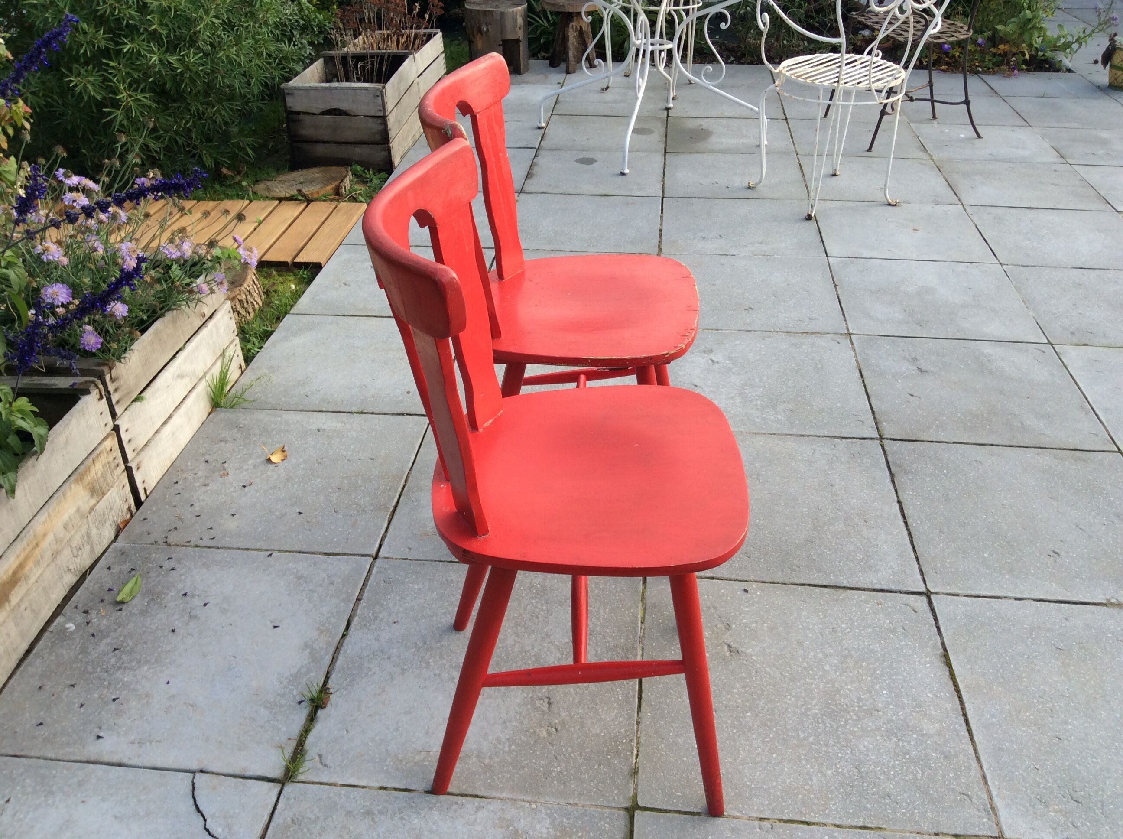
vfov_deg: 44.1
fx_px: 1037
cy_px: 420
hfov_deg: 56.9
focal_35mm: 32
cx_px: 562
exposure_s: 1/340
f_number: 2.4
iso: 32
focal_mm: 3.3
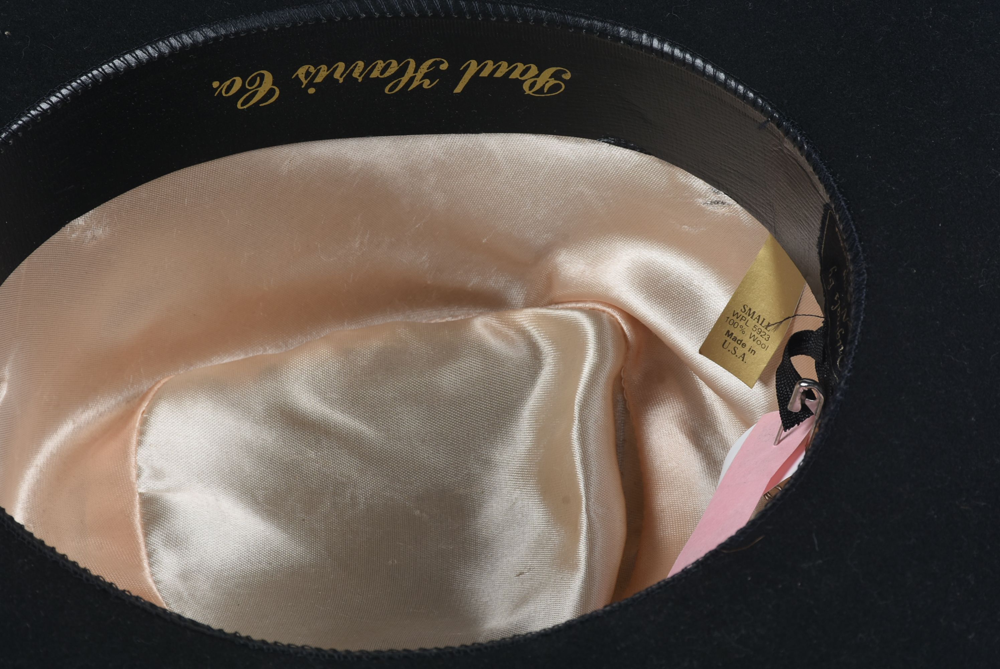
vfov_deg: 7.1
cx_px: 500
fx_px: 5421
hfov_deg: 10.5
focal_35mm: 195
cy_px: 334
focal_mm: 130
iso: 200
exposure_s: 1/125
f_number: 16
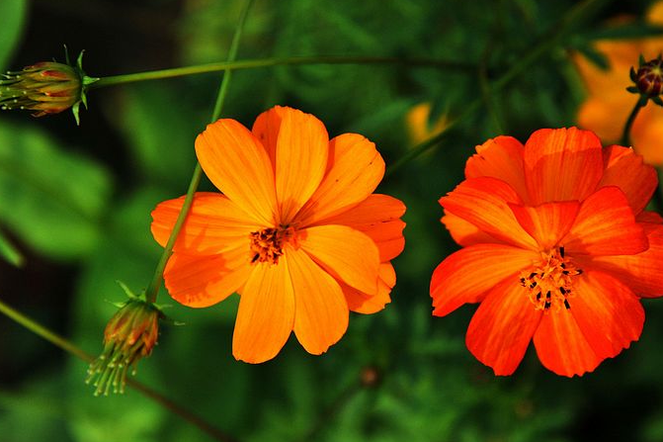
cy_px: 218
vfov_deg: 9.6
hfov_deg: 14.3
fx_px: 2633
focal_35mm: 143
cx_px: 382
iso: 800
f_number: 5.6
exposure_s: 1/6400
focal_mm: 120
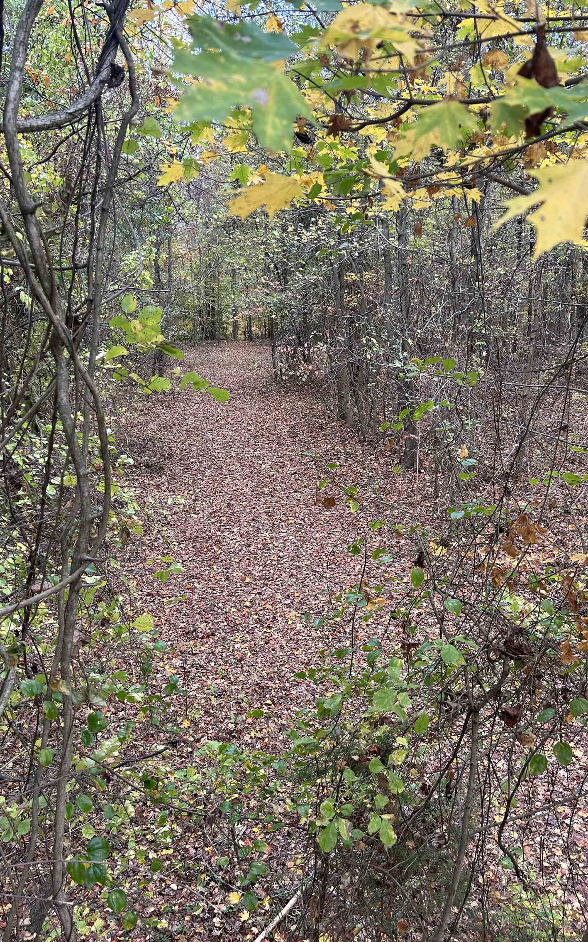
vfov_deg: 66.5
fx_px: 718
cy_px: 475
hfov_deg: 44.5
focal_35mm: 28
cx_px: 304
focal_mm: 5.7
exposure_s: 1/121
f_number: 1.5
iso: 40
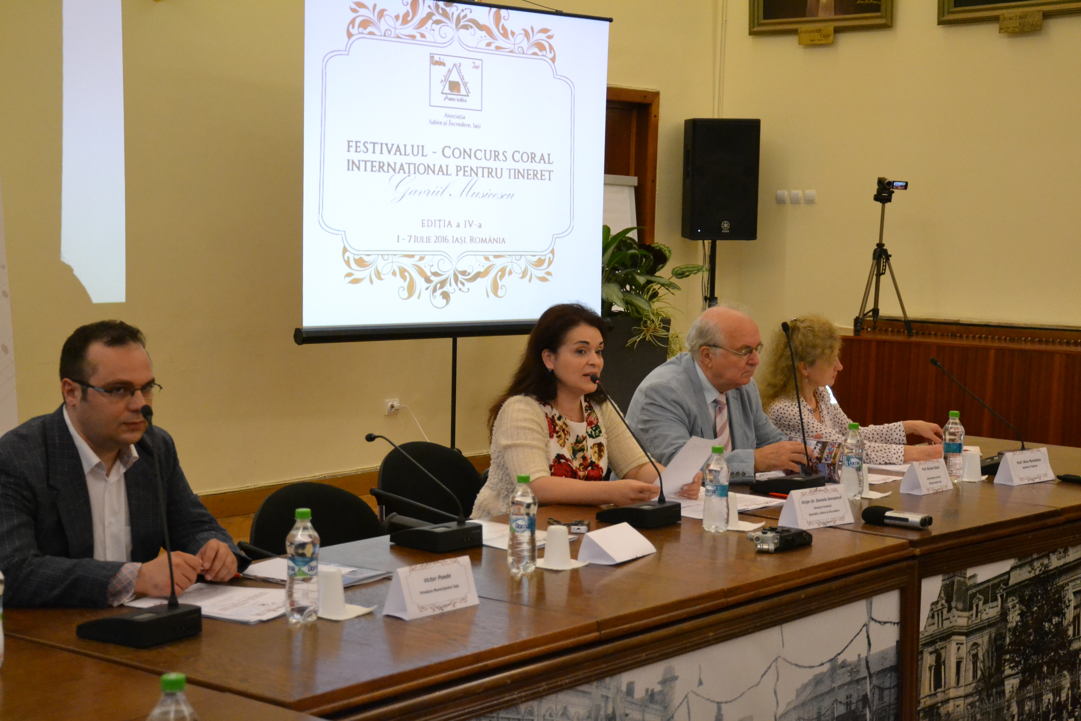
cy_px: 360
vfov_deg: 22.6
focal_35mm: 60
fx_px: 1802
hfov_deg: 33.4
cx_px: 540
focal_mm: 40
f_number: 4.5
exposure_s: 1/200
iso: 3200
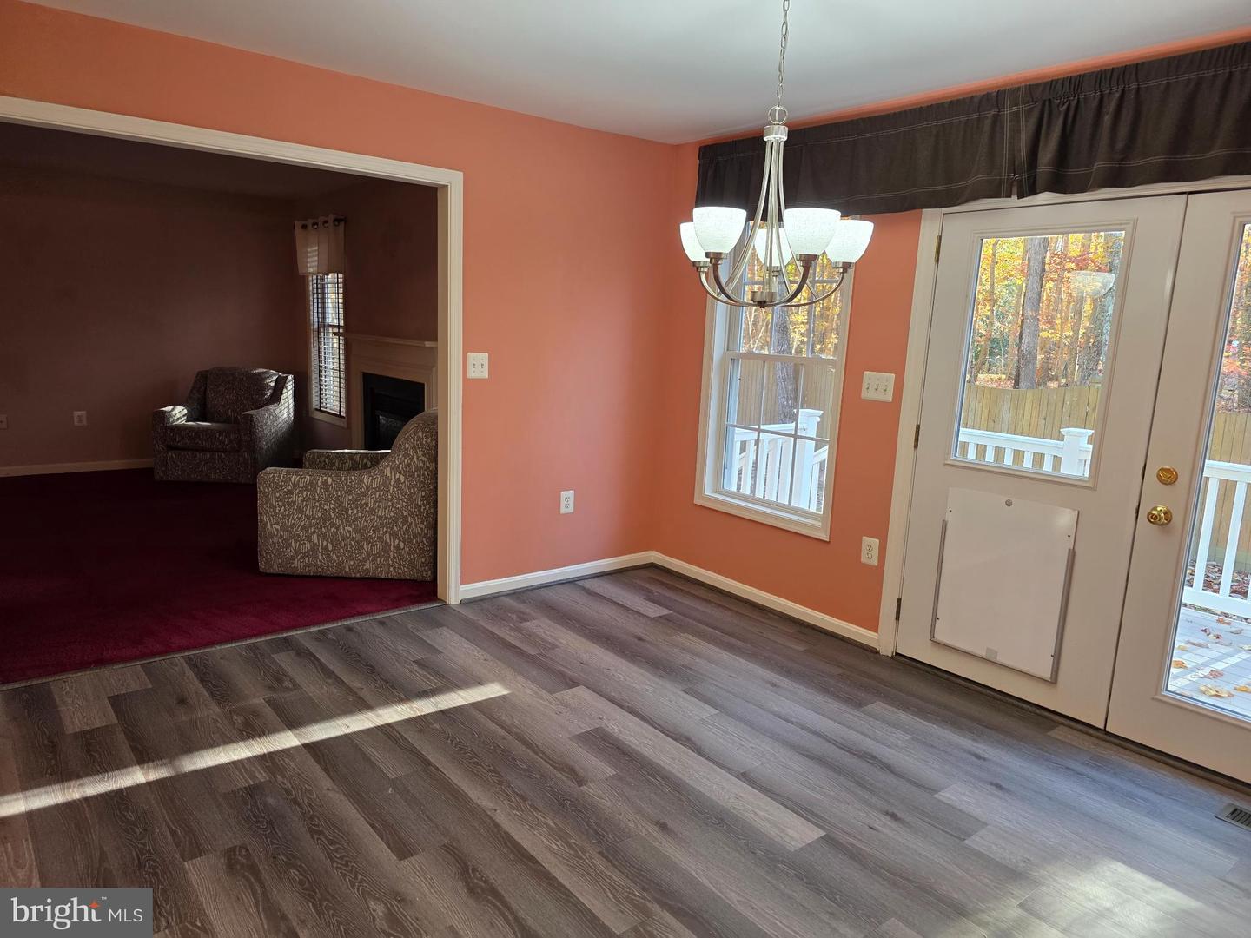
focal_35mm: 23
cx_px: 626
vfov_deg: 58.9
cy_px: 469
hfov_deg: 73.9
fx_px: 831
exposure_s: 1/120
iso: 200
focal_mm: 6.3
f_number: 1.7
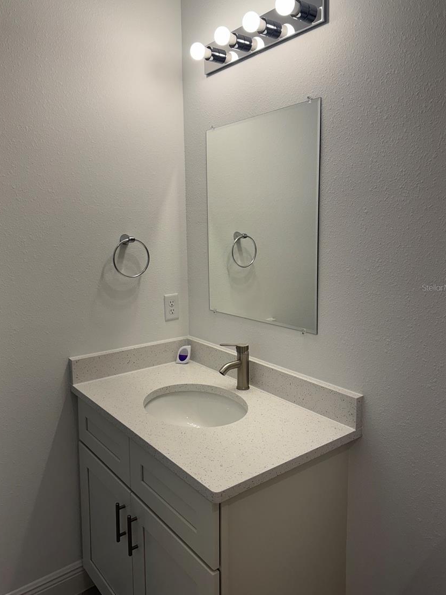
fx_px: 447
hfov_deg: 53.1
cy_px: 287
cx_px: 218
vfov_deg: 67.3
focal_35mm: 26
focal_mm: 6.76
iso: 64
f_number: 1.78
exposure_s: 1/212
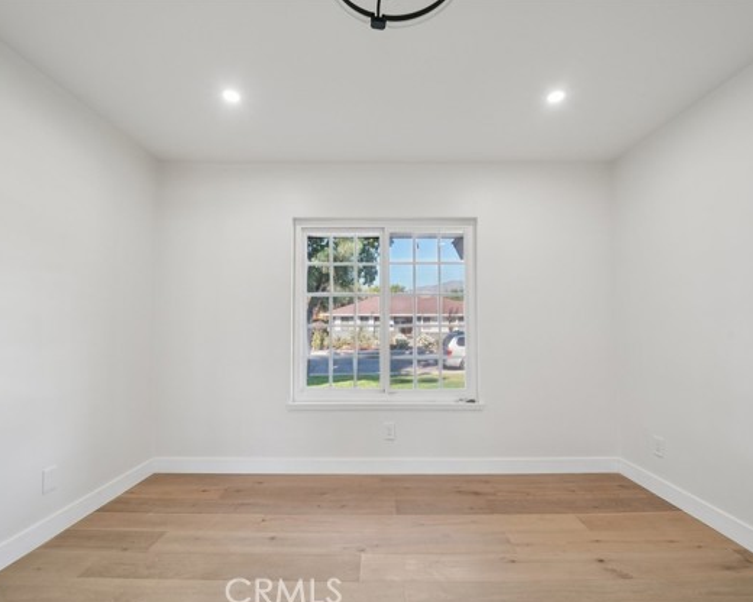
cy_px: 304
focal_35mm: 15
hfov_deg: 96.8
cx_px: 378
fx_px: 334
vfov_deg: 84.0
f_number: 8
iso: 200
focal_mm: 13
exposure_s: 1/30
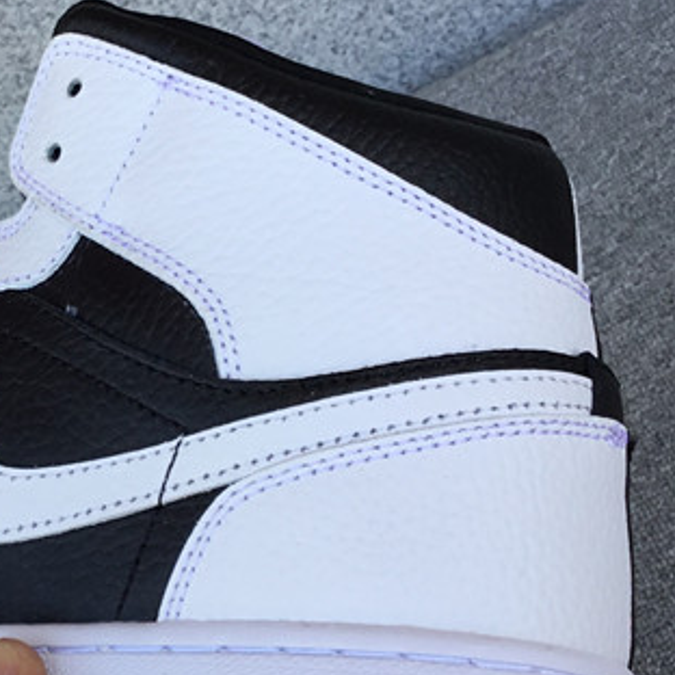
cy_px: 378
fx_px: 1743
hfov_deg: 21.3
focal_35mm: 79
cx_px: 41
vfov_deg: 21.9
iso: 25
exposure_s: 1/220
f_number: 2.4
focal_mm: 3.3
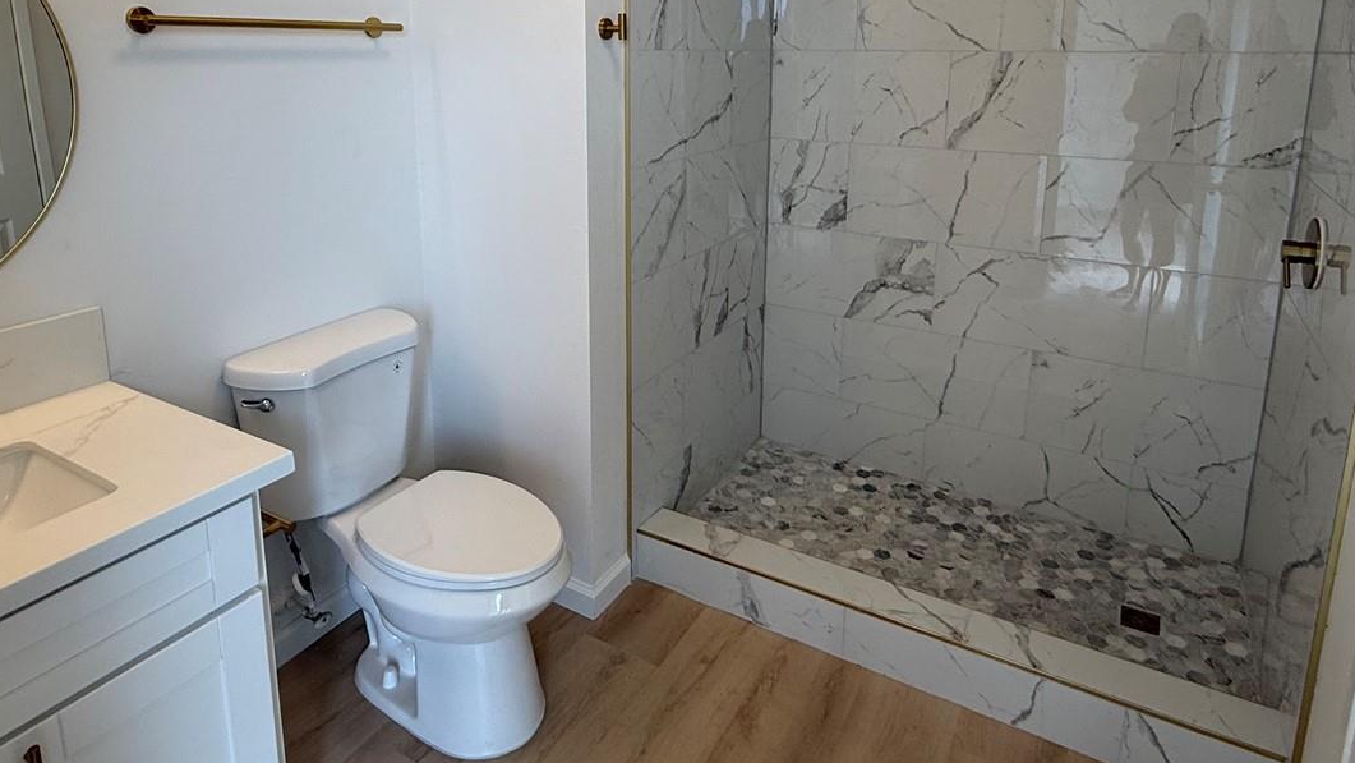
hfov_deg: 78.7
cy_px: 202
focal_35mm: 23
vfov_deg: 47.9
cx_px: 669
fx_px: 826
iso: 64
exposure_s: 1/120
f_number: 2.2
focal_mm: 2.22
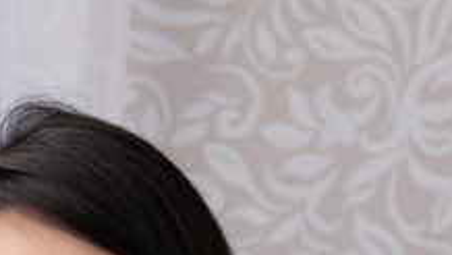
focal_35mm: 202
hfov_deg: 10.5
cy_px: 729
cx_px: -56
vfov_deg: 5.7
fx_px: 2423
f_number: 3.2
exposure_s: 1/125
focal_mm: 35
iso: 640
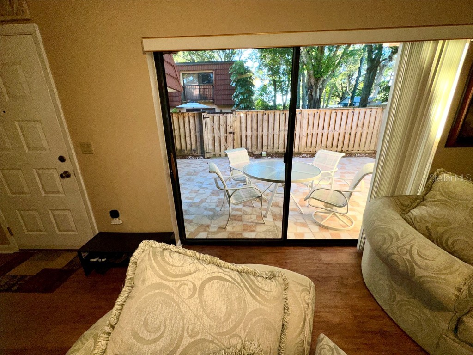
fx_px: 191
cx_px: 236
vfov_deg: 85.7
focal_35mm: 14
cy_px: 178
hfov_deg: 102.1
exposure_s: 1/122
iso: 50
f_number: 2.2
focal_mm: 2.22
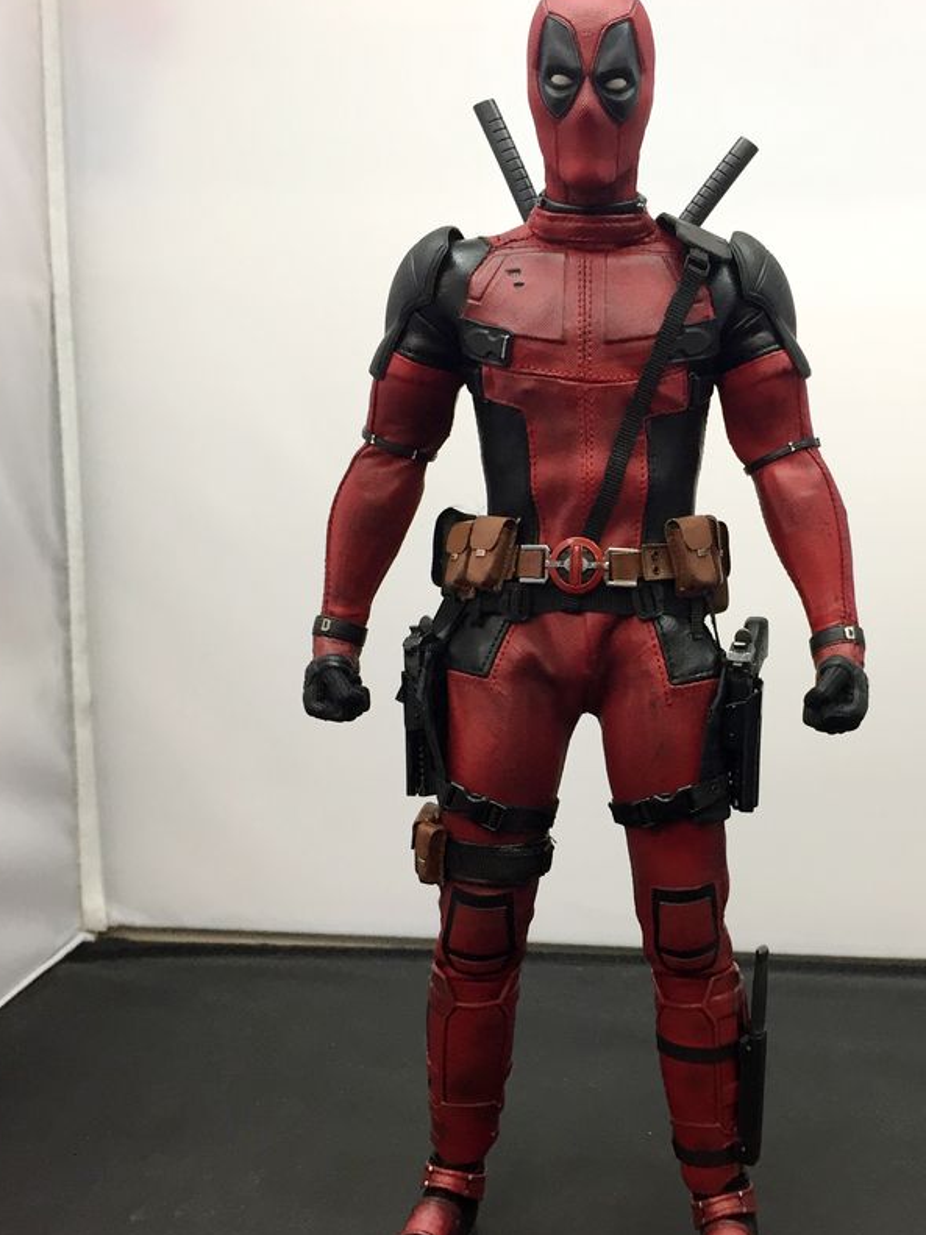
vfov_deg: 42.9
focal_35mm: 44
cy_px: 659
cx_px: 689
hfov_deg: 32.3
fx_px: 1570
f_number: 2.2
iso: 40
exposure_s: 1/33
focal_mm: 4.15
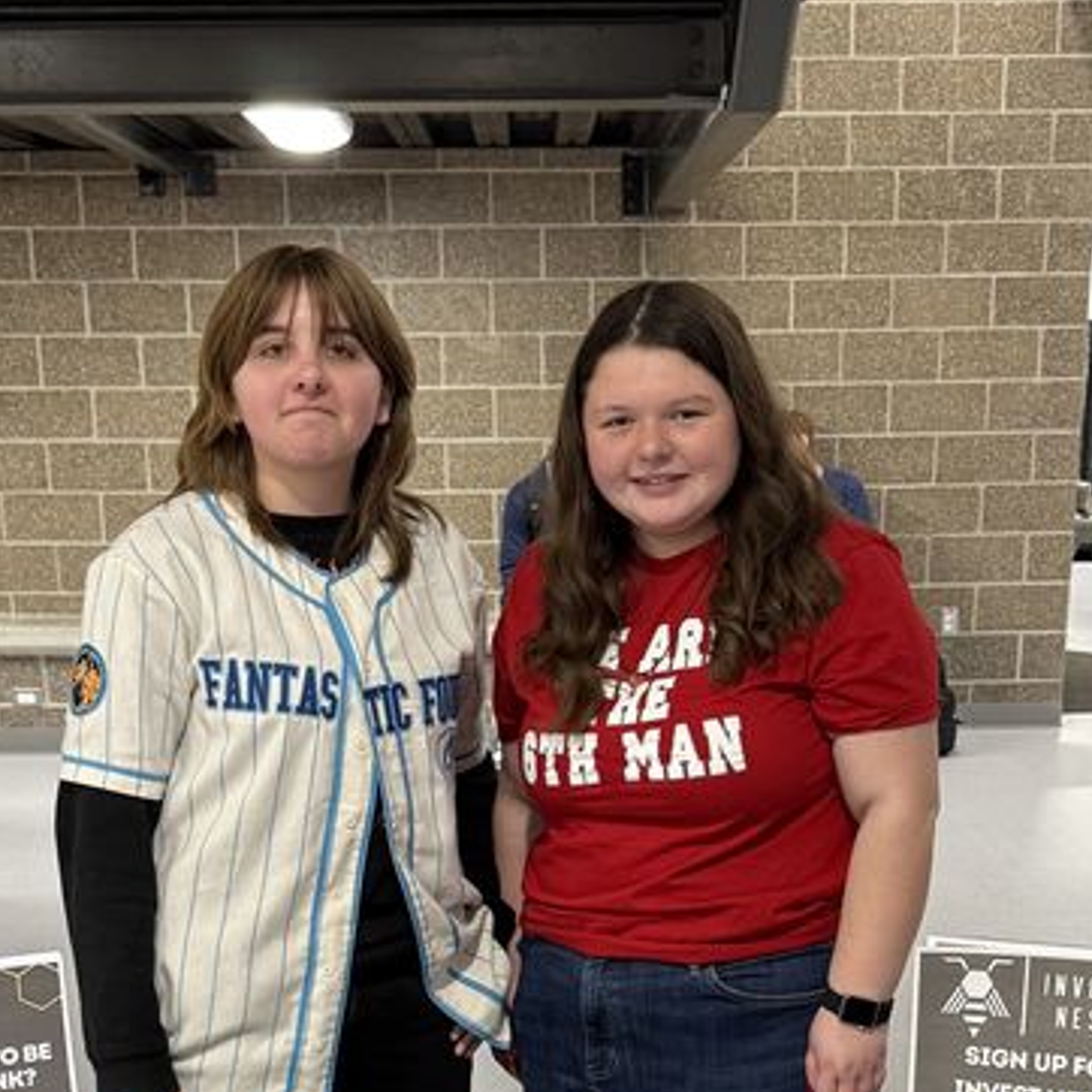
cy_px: 1041
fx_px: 2141
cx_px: 564
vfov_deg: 27.3
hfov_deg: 28.6
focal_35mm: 60
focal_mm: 6.76
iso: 250
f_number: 1.78
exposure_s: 1/60
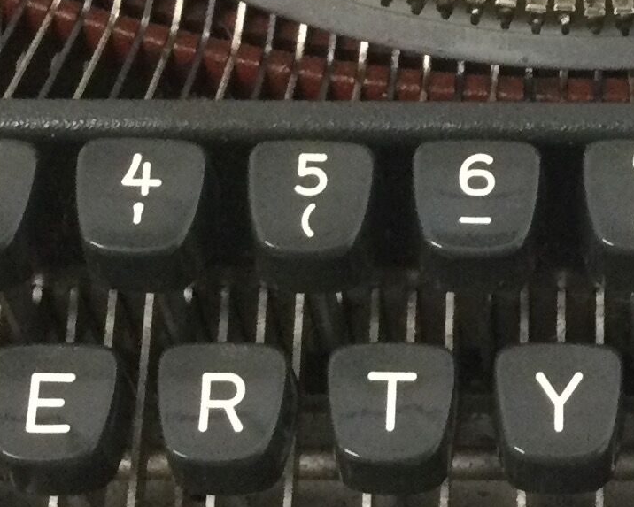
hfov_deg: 13.8
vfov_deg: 11.1
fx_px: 2590
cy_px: 65
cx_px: 603
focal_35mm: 138
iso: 250
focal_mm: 3.3
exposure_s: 1/33
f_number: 2.4
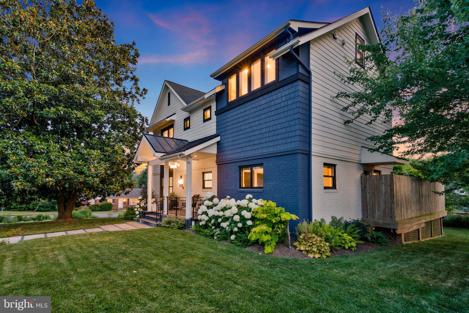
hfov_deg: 90.0
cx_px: 234
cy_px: 156
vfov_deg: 67.4
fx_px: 235
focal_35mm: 18
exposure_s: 1
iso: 250
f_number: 8
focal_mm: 18
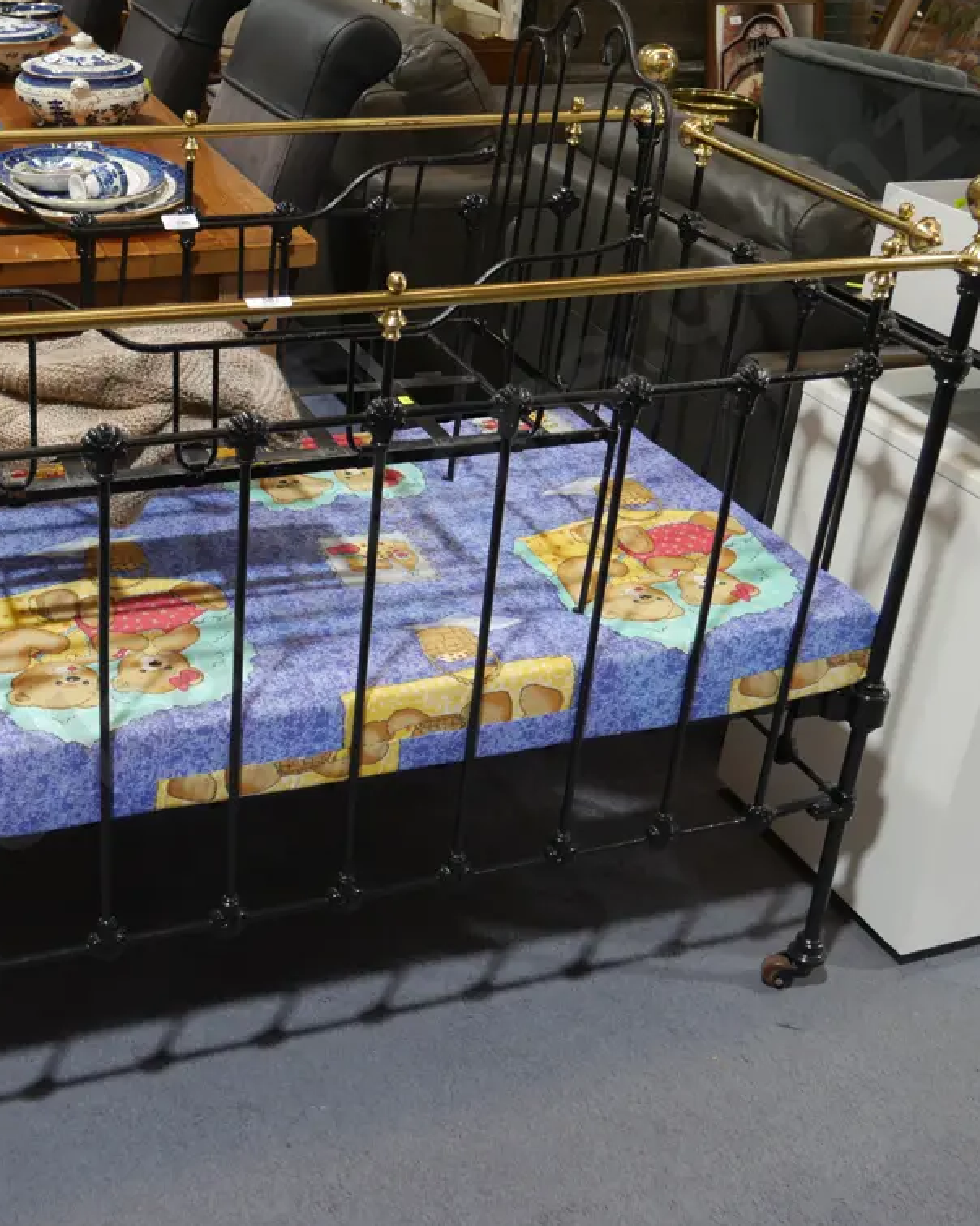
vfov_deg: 41.2
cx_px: 273
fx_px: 1633
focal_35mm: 45
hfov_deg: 32.9
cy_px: 615
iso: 320
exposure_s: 1/60
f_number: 4
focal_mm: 17
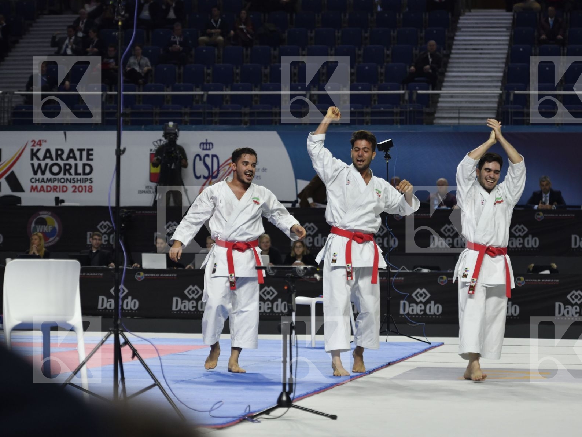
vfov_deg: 11.1
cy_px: 219
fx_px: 2236
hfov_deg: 14.8
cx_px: 316
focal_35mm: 133
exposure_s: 1/800
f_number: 4
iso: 1250
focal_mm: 122
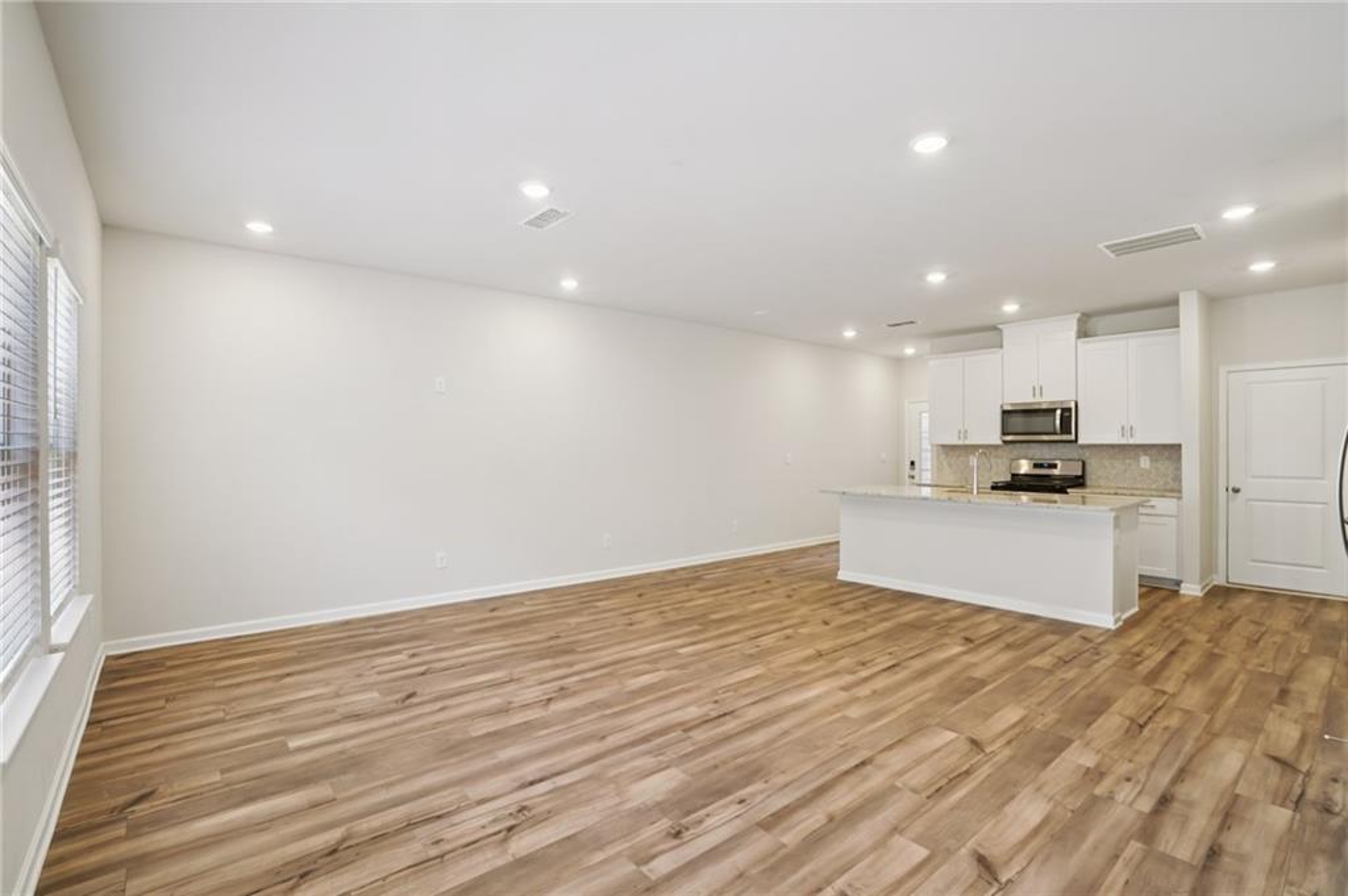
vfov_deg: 73.7
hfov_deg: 96.8
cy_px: 448
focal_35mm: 16
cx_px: 674
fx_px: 599
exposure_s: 1/8
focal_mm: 16
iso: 400
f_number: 8
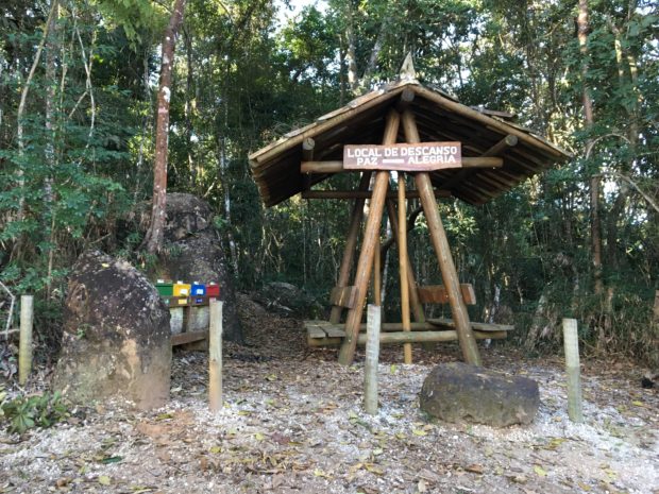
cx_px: 330
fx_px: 552
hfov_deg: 61.7
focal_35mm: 29
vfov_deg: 48.2
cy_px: 247
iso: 64
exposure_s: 1/30
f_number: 2.2
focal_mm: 4.15
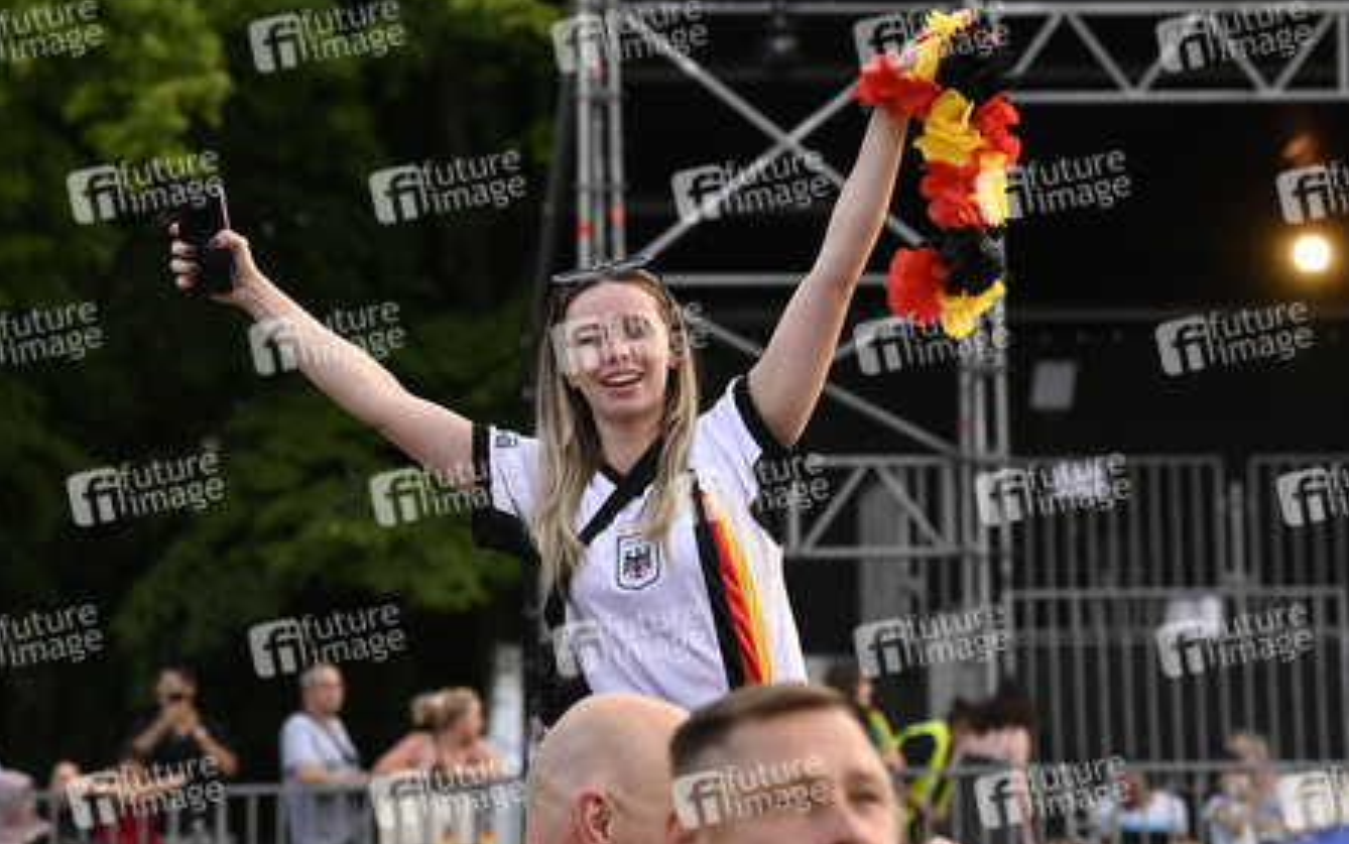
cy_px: 414
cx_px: 670
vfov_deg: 12.5
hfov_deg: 19.8
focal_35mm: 105
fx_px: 3861
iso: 640
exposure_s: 1/400
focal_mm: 102
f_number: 5
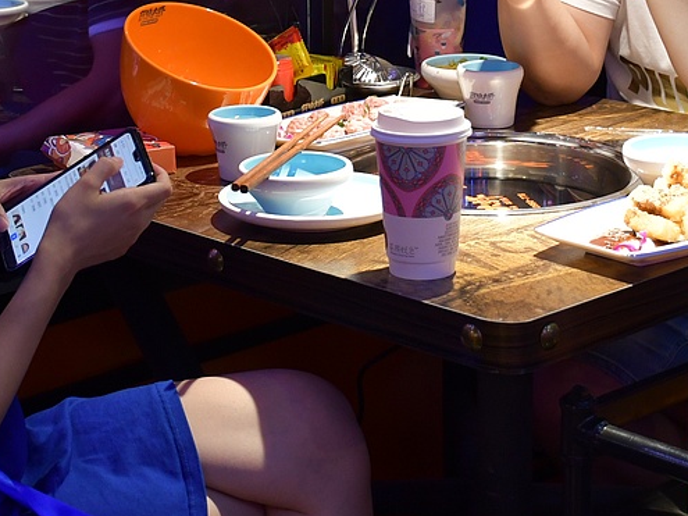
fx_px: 1927
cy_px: 27
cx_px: 366
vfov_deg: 15.0
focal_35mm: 97
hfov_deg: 20.2
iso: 720
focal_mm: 26
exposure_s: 1/30
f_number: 3.8
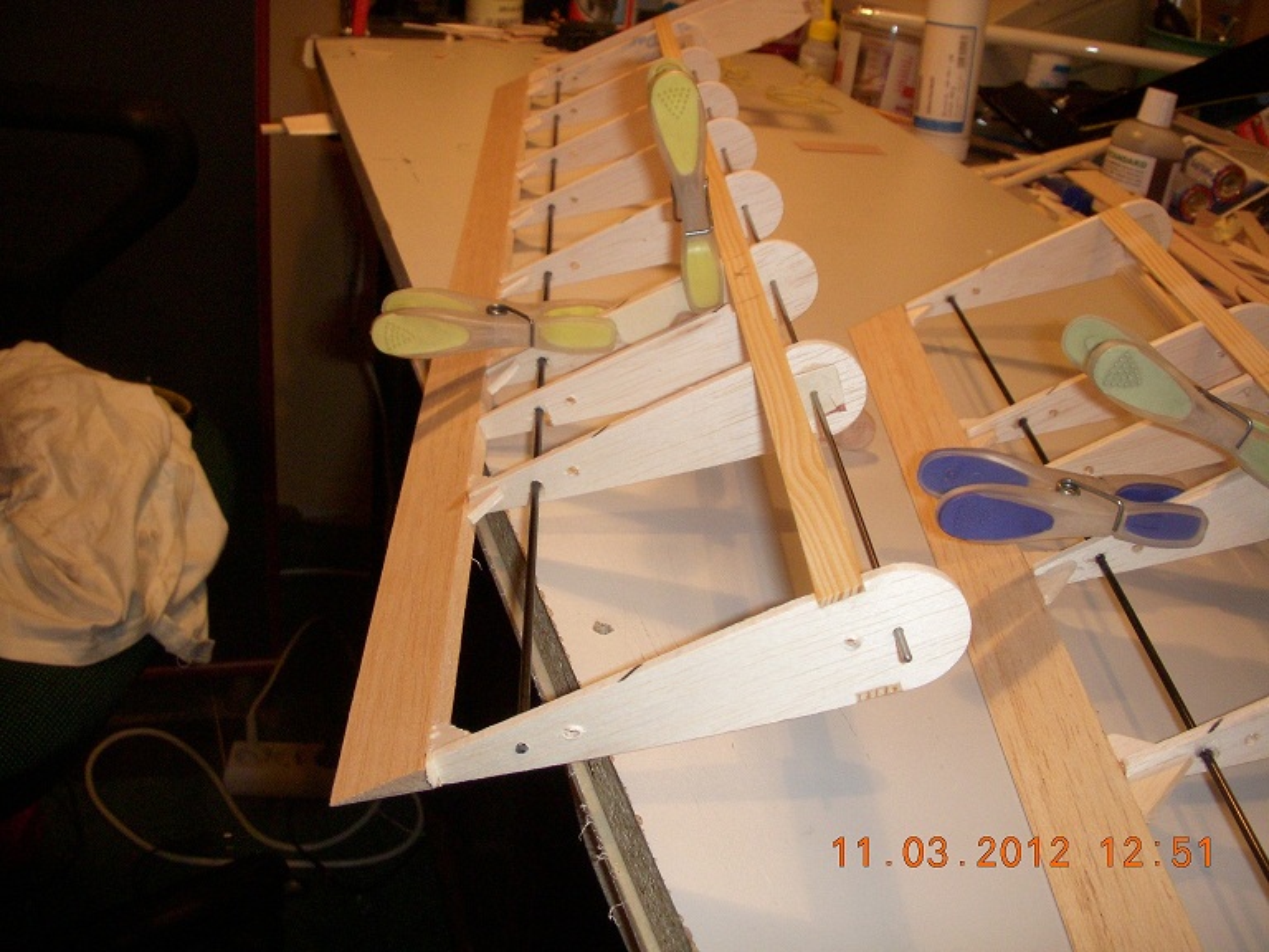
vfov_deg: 37.7
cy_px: 476
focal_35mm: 38
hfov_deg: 49.0
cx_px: 634
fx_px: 1393
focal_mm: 6.3
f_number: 3.3
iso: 200
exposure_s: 1/30
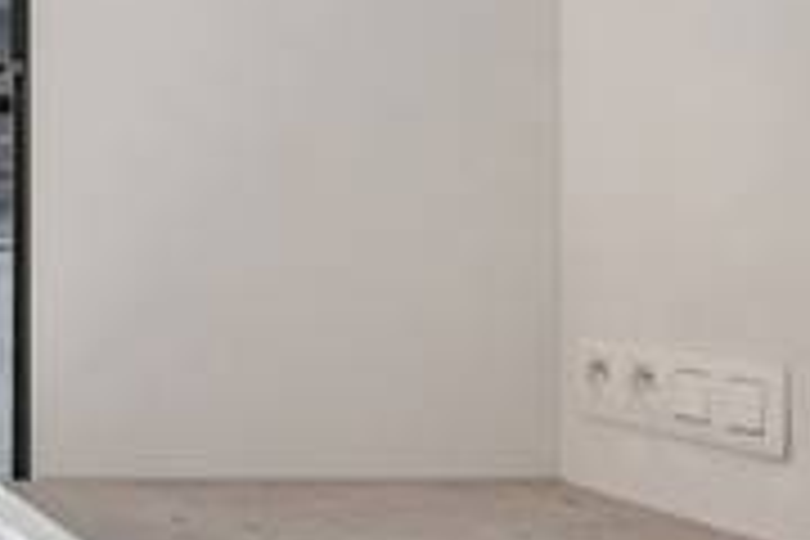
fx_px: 1597
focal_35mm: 71
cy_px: 218
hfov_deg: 22.6
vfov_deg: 19.2
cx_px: -441
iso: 250
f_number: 11
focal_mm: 20
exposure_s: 1/25
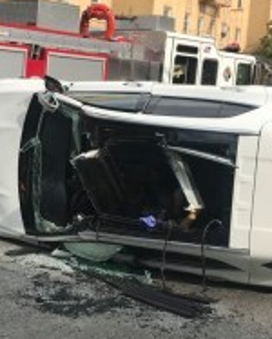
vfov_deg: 27.9
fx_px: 683
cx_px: 53
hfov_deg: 22.2
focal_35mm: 68
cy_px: 188
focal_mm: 3.99
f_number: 1.8
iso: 20
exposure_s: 1/2128
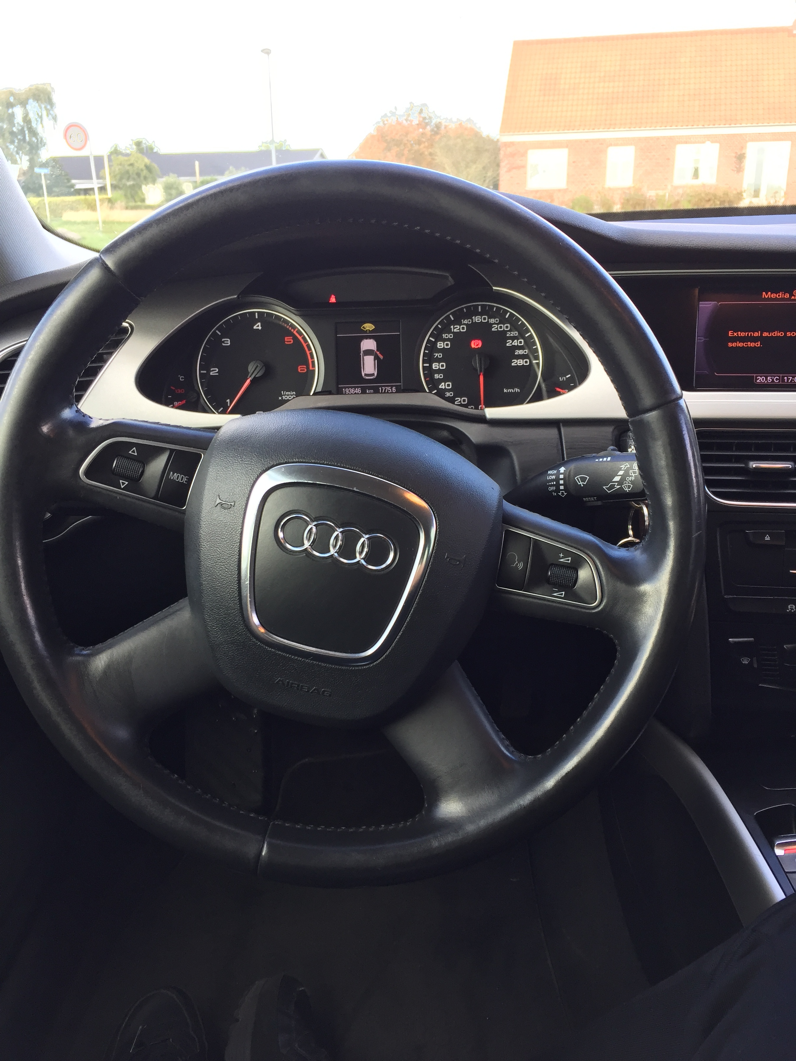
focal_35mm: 29
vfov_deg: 61.7
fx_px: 889
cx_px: 398
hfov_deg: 48.2
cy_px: 530
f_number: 2.2
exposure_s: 1/100
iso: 50
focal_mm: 4.15
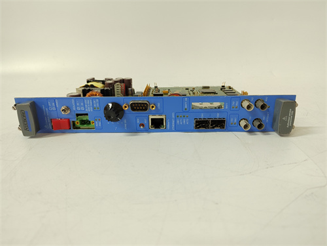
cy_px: 123
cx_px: 164
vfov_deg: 58.9
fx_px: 217
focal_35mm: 23
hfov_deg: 73.9
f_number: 1.9
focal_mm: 5.52
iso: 1319
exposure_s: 1/50
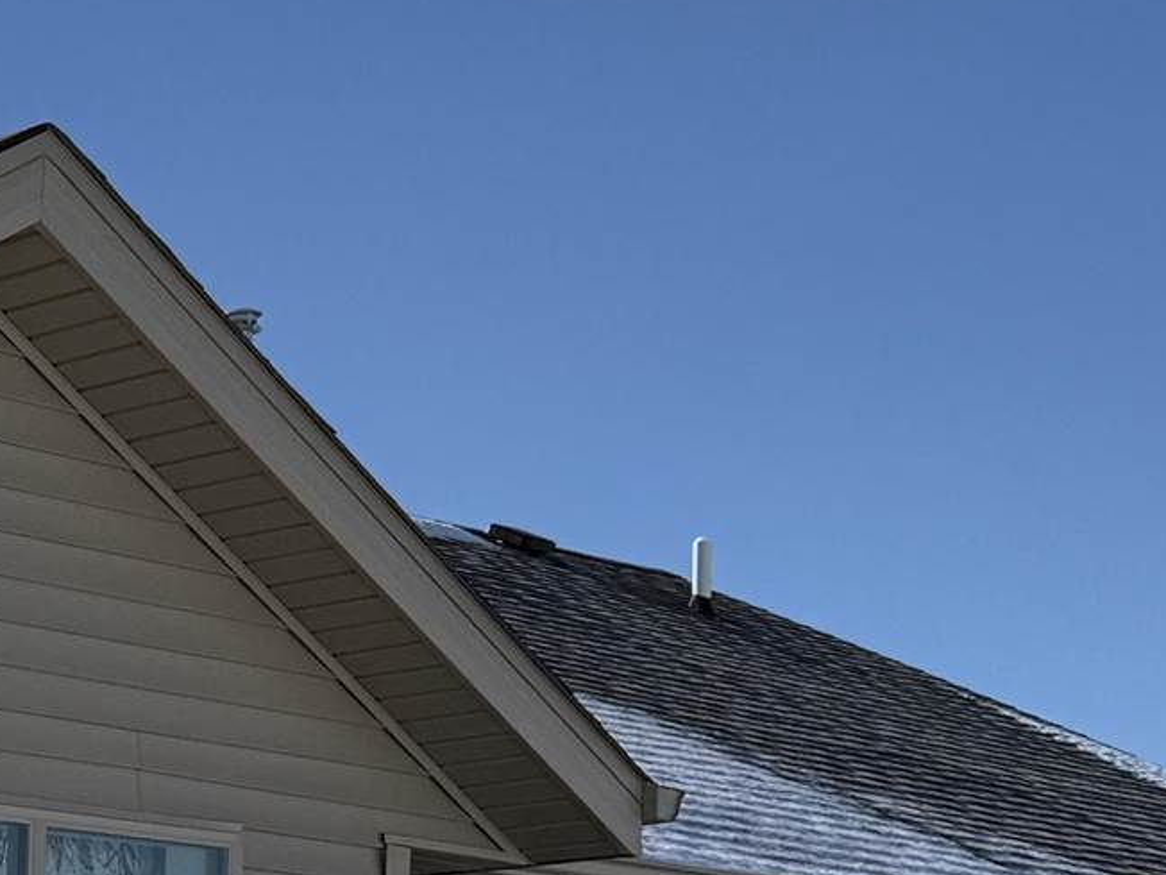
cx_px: -842
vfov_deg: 12.4
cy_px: 1349
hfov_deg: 15.3
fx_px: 3806
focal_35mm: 113
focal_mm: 6.76
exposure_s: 1/14286
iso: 80
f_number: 1.78
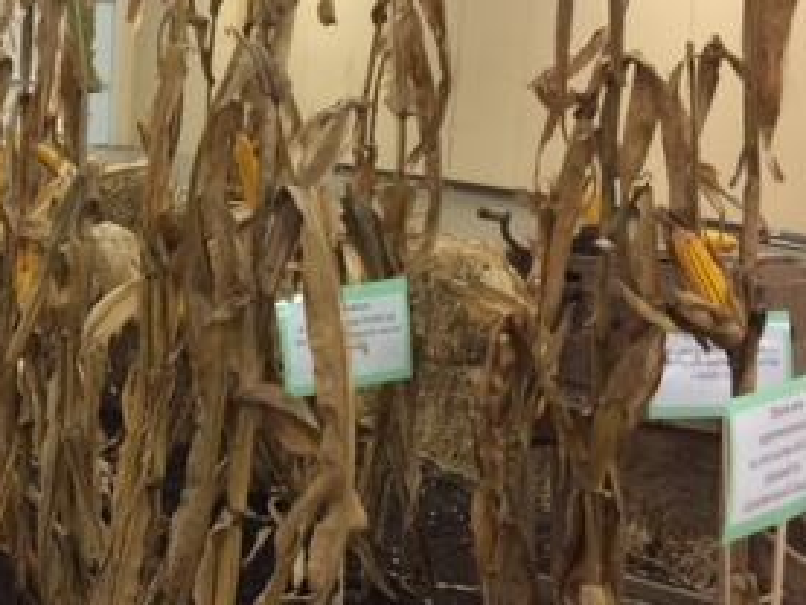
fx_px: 1561
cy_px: 256
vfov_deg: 21.9
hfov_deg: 26.5
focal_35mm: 67
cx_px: -102
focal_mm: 4.15
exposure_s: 1/30
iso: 100
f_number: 2.2
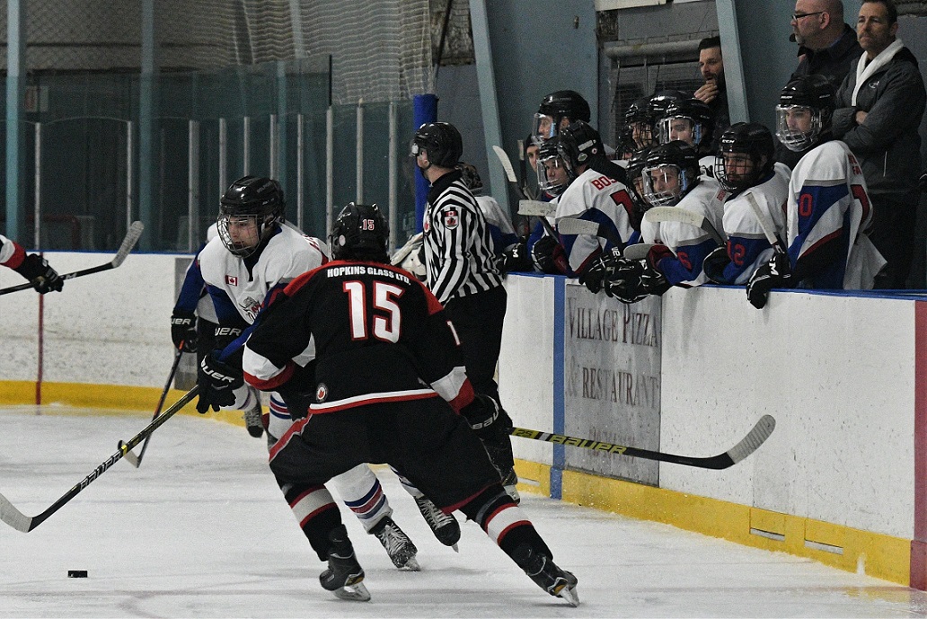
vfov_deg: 8.2
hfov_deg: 12.2
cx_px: 464
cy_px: 310
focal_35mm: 168
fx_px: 4328
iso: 4500
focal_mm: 112
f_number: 4.5
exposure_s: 1/1000
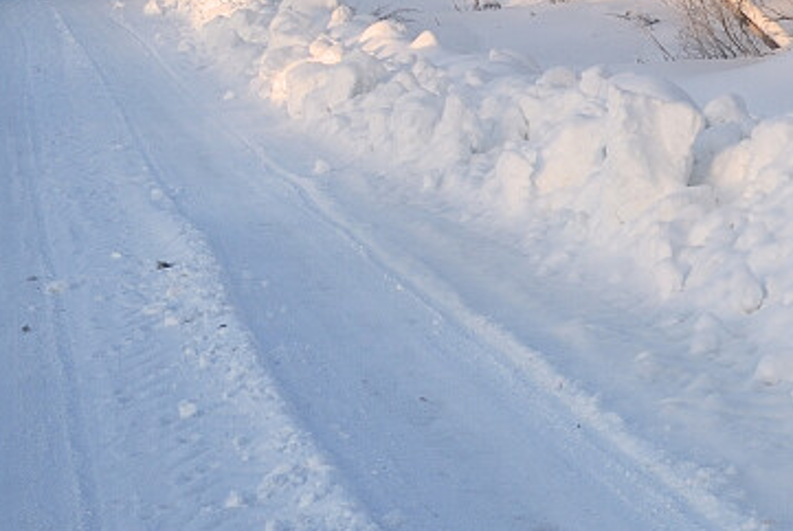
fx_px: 1875
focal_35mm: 85
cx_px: 1092
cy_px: -137
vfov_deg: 15.4
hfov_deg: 21.2
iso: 100
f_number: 9
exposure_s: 1/40
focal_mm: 16
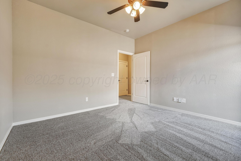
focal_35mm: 15
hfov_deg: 100.4
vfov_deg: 77.3
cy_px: 80
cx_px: 120
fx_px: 100
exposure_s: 1/4
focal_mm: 9.9
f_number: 10
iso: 320
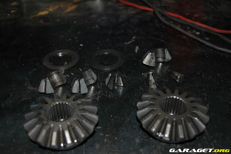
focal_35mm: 42
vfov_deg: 31.9
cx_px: 116
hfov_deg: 46.4
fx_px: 269
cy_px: 77
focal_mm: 28
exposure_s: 1/60
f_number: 3.5
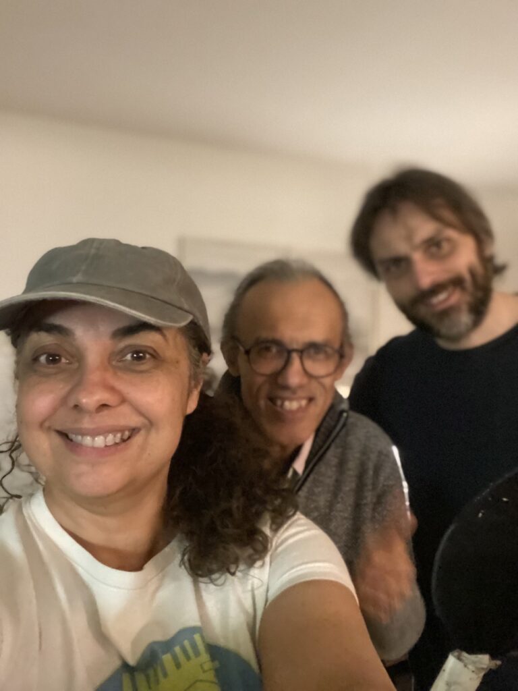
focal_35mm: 30
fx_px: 599
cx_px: 259
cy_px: 346
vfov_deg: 60.0
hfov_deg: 46.8
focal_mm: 2.71
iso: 1250
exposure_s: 1/14
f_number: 2.2
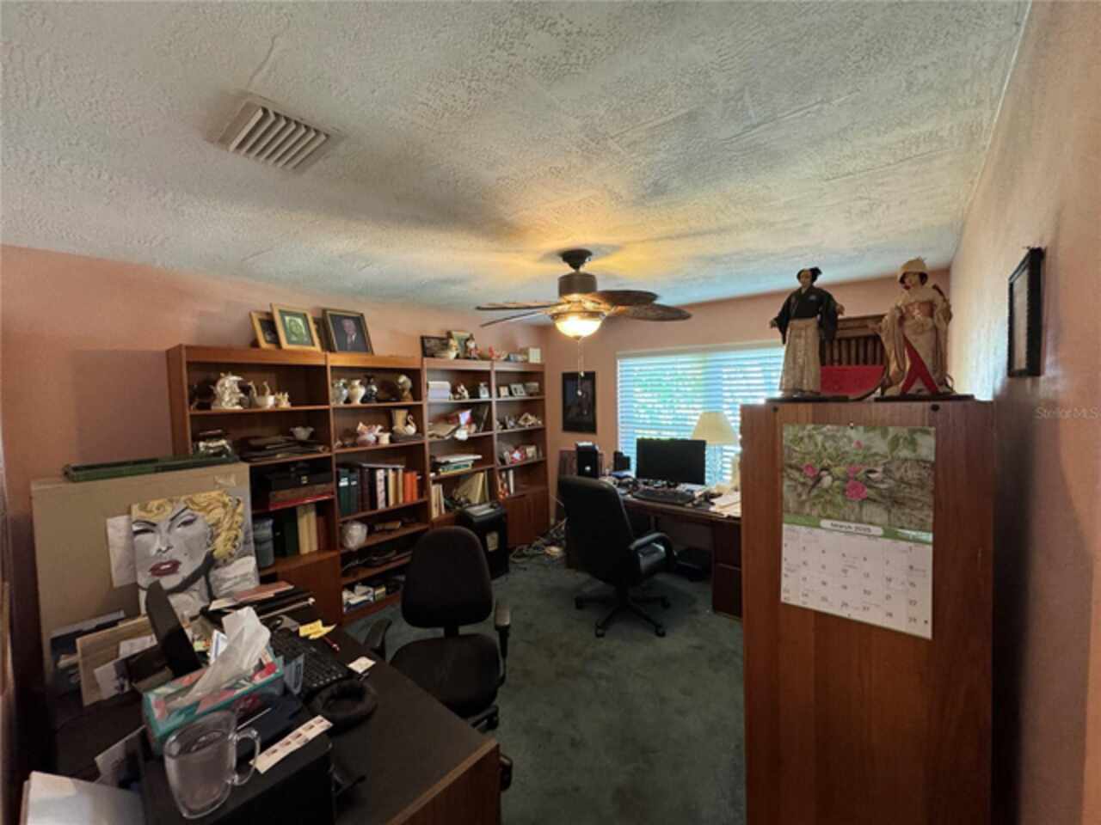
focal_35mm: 14
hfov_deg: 102.1
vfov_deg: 85.7
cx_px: 550
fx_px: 445
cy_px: 412
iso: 500
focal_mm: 2.22
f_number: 2.2
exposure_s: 1/60
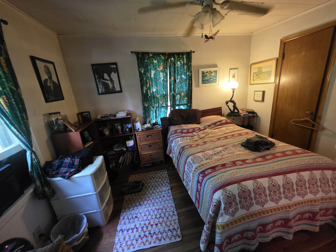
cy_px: 126
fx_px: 126
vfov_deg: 89.9
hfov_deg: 106.2
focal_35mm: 13
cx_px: 168
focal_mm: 2.2
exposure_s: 1/60
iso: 1000
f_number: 1.9
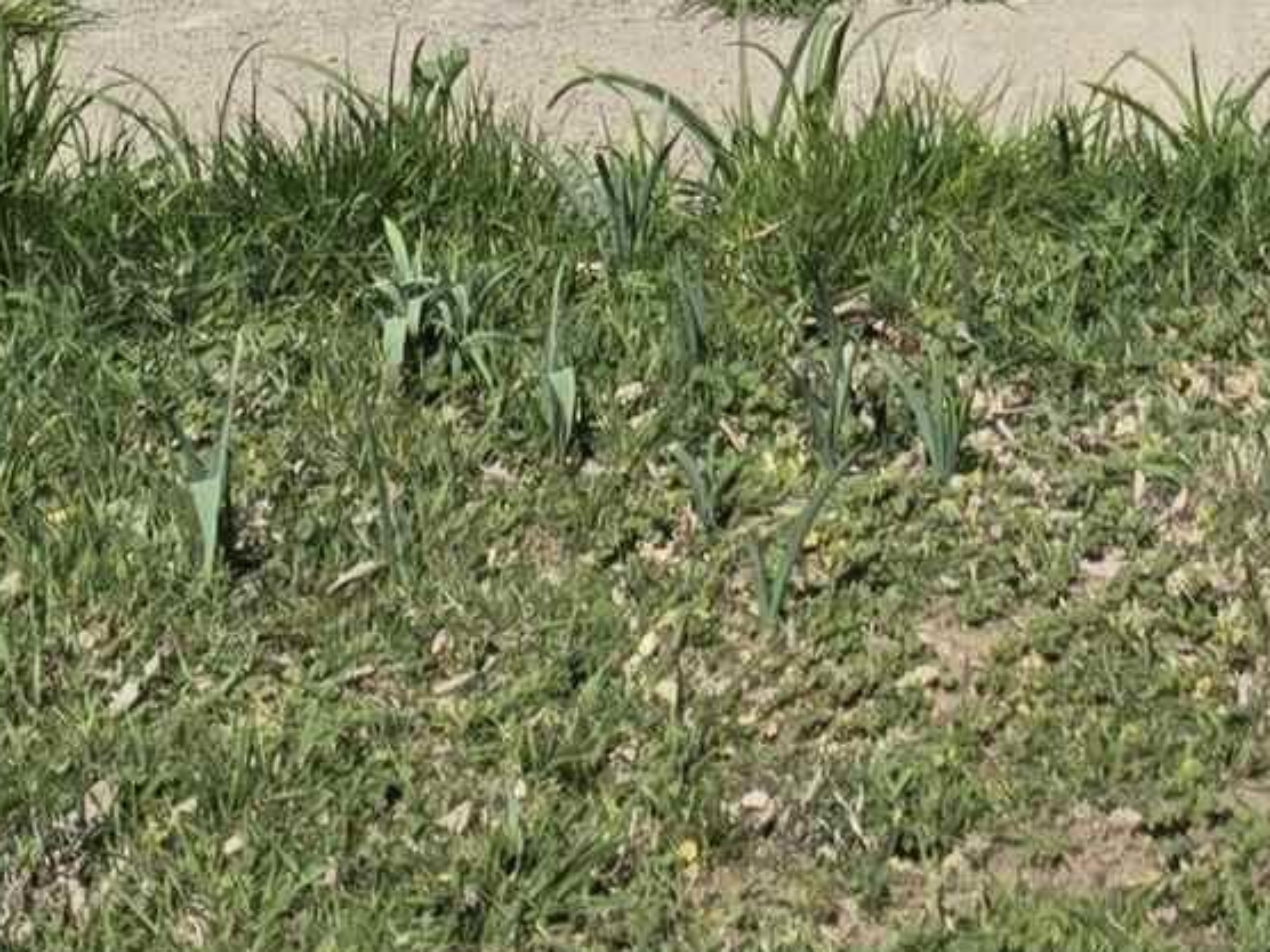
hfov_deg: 14.8
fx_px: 4659
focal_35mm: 127
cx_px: 1690
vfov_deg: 10.4
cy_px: -1137
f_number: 1.7
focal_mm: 6.3
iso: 12
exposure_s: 1/1354
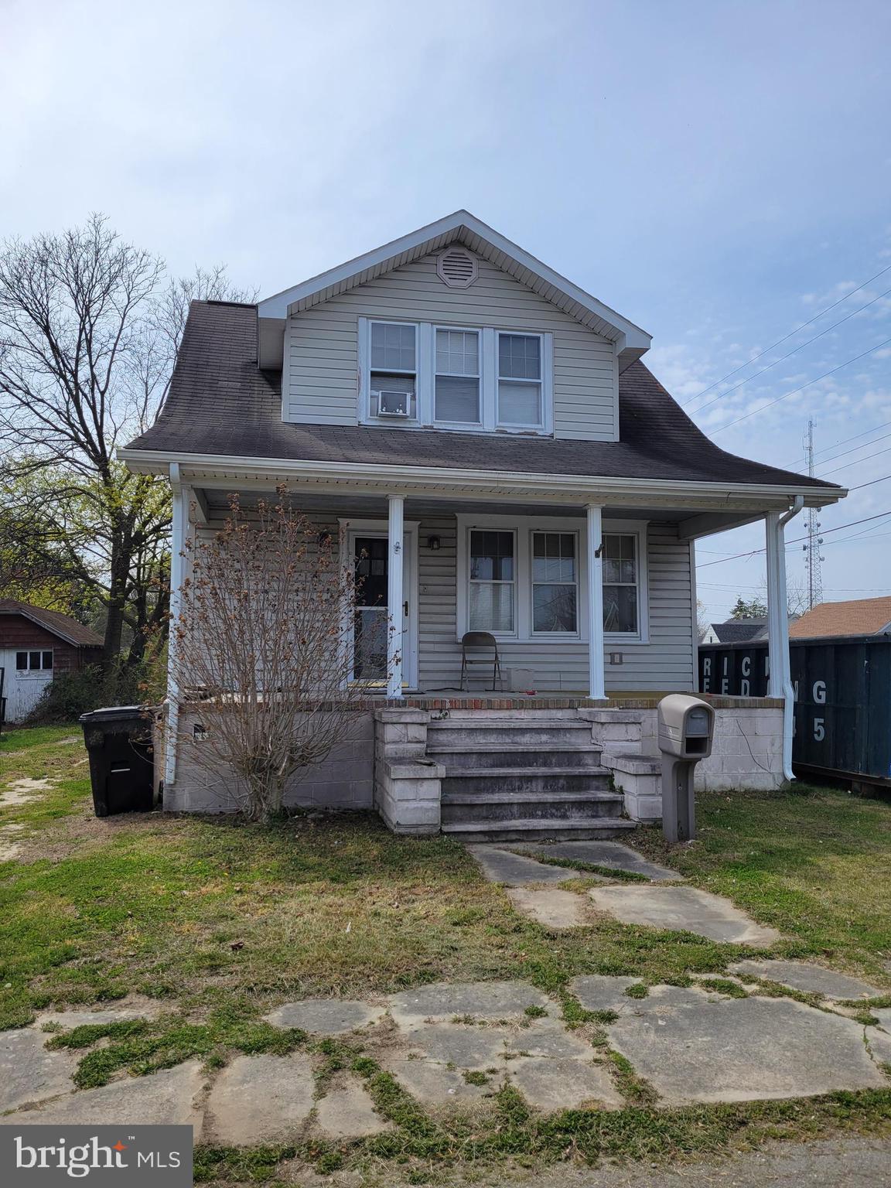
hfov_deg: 53.1
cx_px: 446
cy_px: 594
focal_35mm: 26
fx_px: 892
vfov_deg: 67.3
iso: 40
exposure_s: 1/3540
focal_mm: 5.4
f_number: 1.8
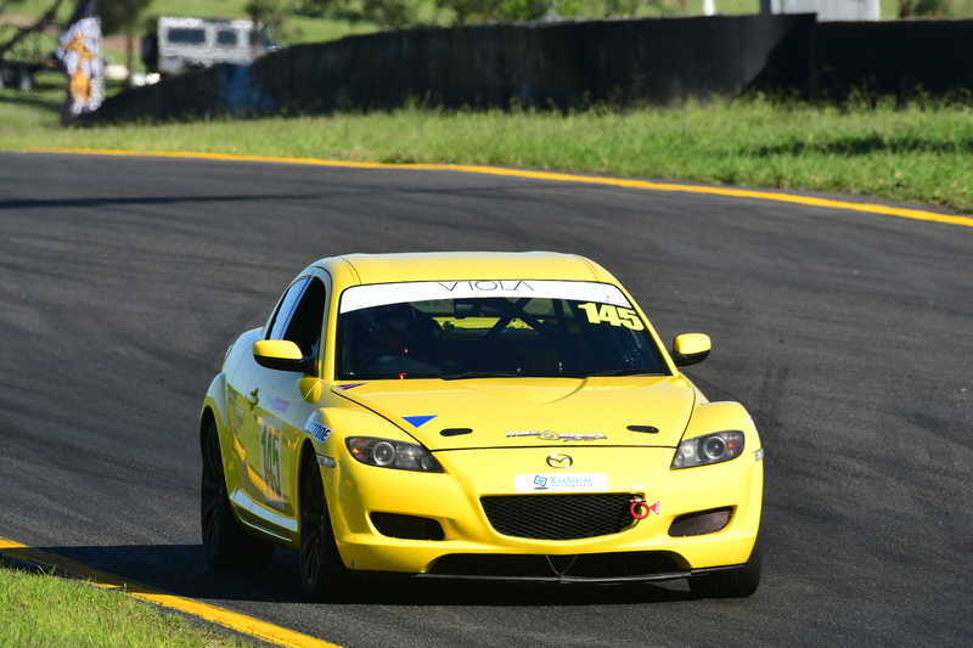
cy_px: 324
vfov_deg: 1.8
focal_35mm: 750
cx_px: 486
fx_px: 20265
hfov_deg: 2.8
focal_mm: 500
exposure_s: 1/640
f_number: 11
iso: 500
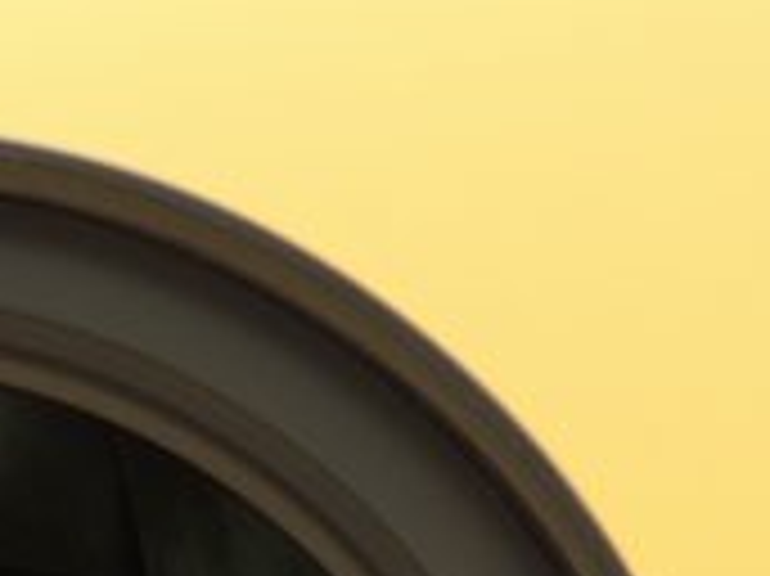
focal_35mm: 168
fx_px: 3734
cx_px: -140
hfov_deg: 11.5
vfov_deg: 8.6
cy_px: 916
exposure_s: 1/50
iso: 100
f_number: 3.5
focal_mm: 8.3
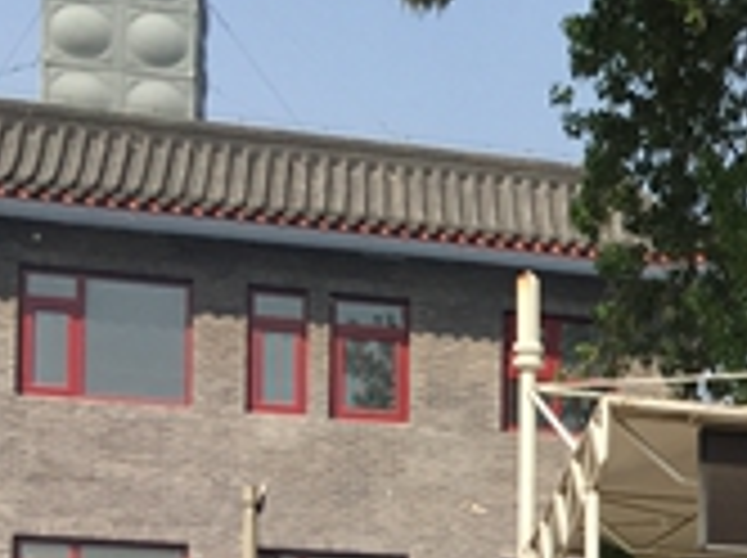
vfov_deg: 13.4
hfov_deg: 16.1
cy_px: 806
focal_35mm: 105
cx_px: 1310
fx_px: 2263
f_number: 2.2
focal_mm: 4.15
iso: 25
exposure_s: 1/1637
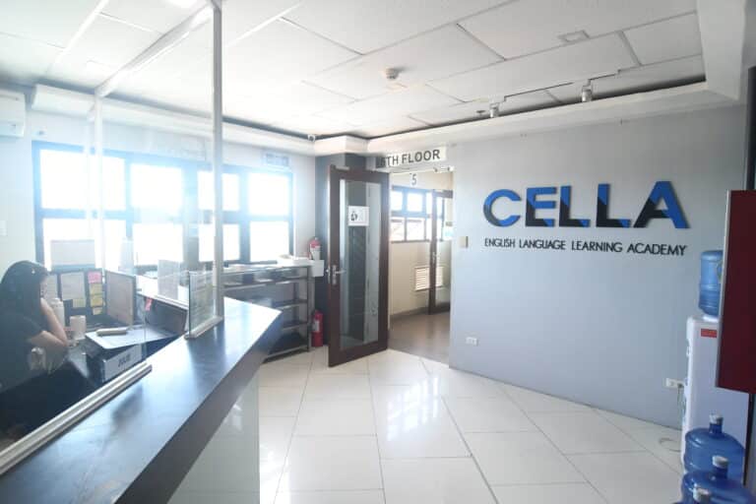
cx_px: 378
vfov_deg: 67.4
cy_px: 252
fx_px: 378
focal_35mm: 18
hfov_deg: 90.0
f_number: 6.3
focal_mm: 12
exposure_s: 1/25
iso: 1250
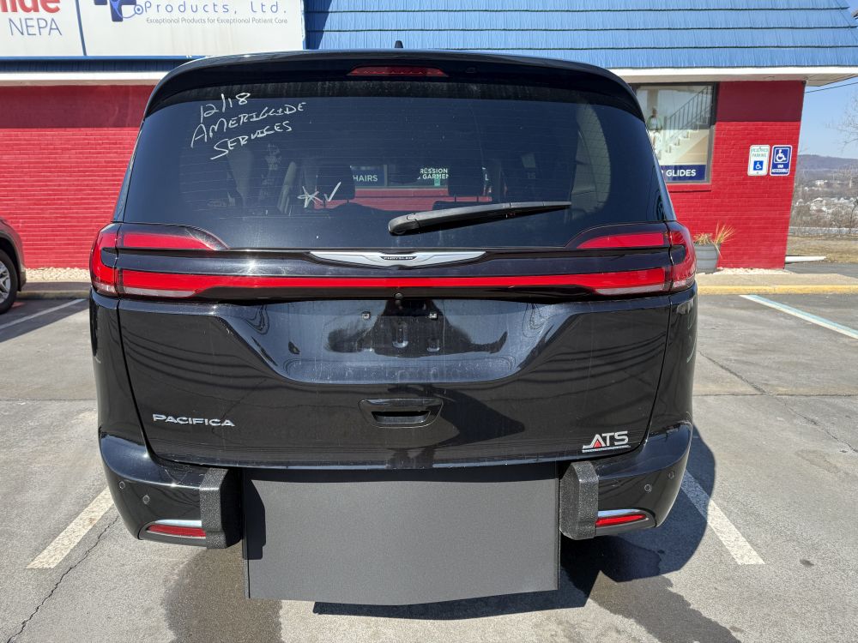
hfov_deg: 71.6
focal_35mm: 24
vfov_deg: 56.8
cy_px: 322
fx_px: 595
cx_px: 429
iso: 80
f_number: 1.78
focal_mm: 6.76
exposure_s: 1/1689
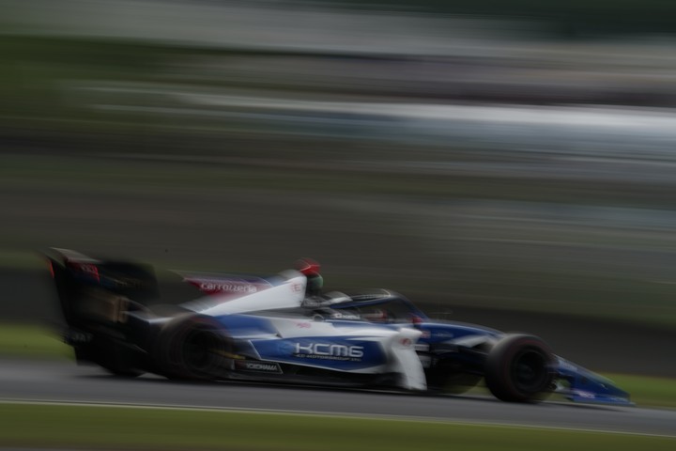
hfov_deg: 10.3
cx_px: 338
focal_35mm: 200
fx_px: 3755
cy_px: 226
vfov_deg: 6.9
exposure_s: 1/8
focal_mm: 200
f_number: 20
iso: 50
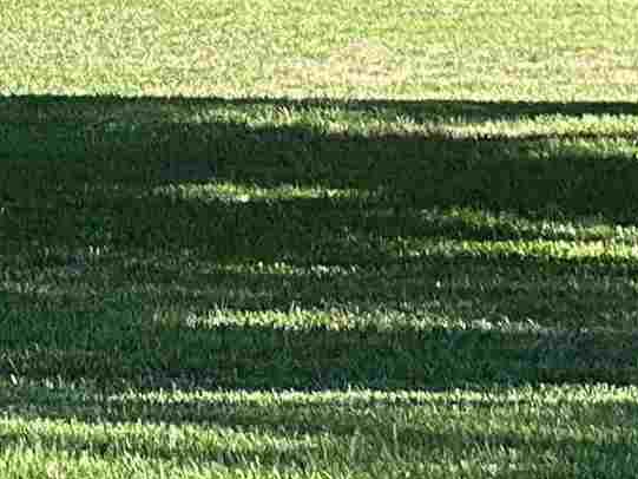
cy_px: -765
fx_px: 8056
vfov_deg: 3.4
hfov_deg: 4.4
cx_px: -953
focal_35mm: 437
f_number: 2.8
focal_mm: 9
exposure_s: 1/121
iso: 25
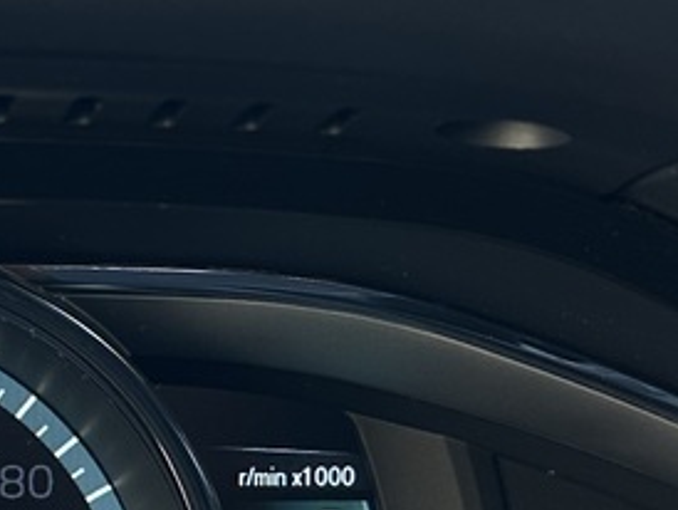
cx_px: -173
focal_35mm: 126
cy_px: 480
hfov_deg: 15.0
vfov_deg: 11.7
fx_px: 2470
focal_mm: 6.86
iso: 100
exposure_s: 1/145
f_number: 1.78
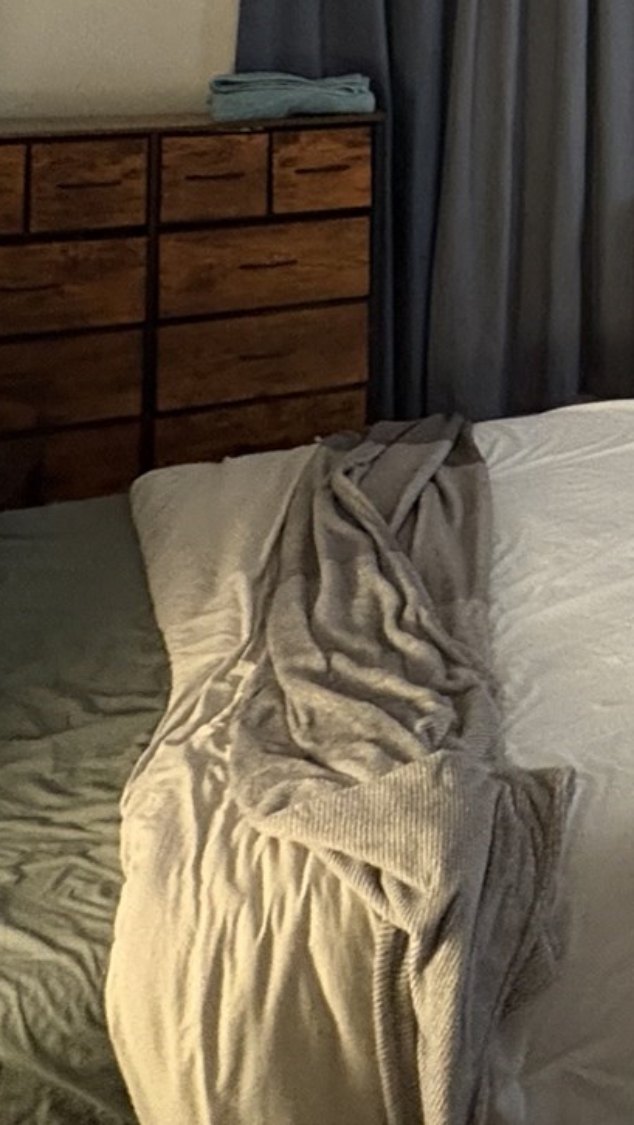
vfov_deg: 40.7
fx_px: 1284
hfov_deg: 21.7
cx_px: 1022
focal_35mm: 43
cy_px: -28
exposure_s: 1/51
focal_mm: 2.22
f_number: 2.2
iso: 800
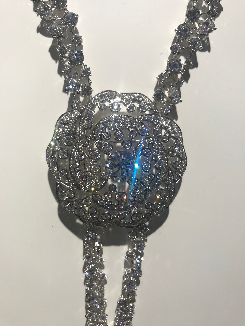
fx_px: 264
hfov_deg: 49.7
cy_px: 163
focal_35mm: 28
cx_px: 122
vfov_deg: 63.4
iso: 20
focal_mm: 3.99
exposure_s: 1/89
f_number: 1.8
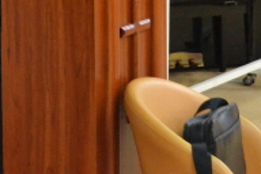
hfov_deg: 11.0
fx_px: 1341
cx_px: 7
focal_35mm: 185
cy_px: -99
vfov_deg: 7.3
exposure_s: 1/80
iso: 3200
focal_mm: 32
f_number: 4.8
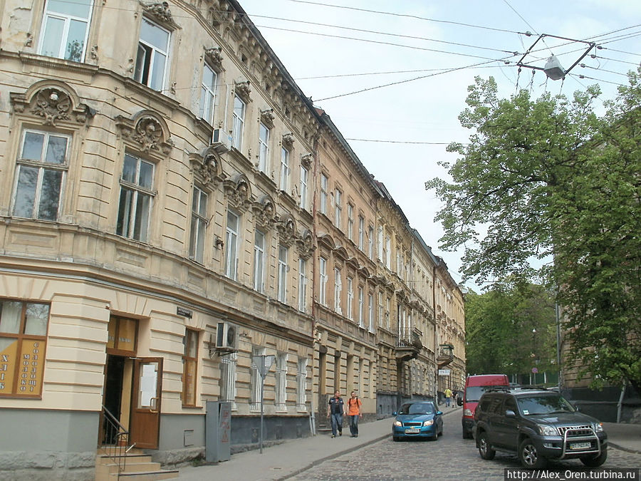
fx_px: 667
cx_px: 320
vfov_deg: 39.7
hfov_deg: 51.4
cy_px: 240
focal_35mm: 36
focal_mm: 6.3
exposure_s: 1/250
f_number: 5.6
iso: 100
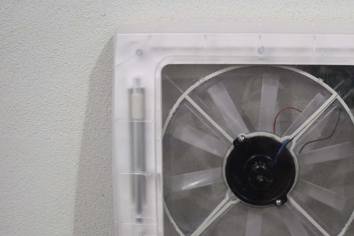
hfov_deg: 29.7
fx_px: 659
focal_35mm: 67
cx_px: 258
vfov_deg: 20.2
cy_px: 162
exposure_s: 1/125
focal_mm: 30
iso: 400
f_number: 5.6
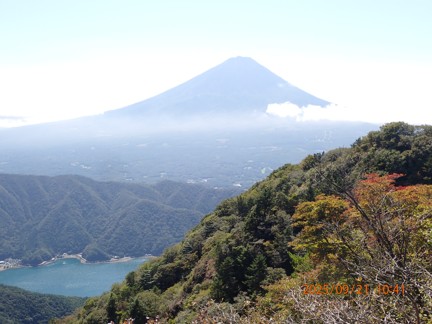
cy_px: 162
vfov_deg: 35.1
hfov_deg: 45.8
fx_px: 512
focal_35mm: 41
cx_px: 216
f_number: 4
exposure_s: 1/500
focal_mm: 7.31
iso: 100
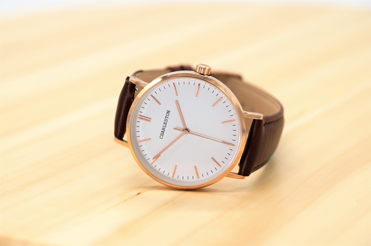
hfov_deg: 18.3
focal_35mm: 112
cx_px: 186
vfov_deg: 12.2
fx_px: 1153
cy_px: 123
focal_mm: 75
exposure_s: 1/160
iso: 100
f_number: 5.6
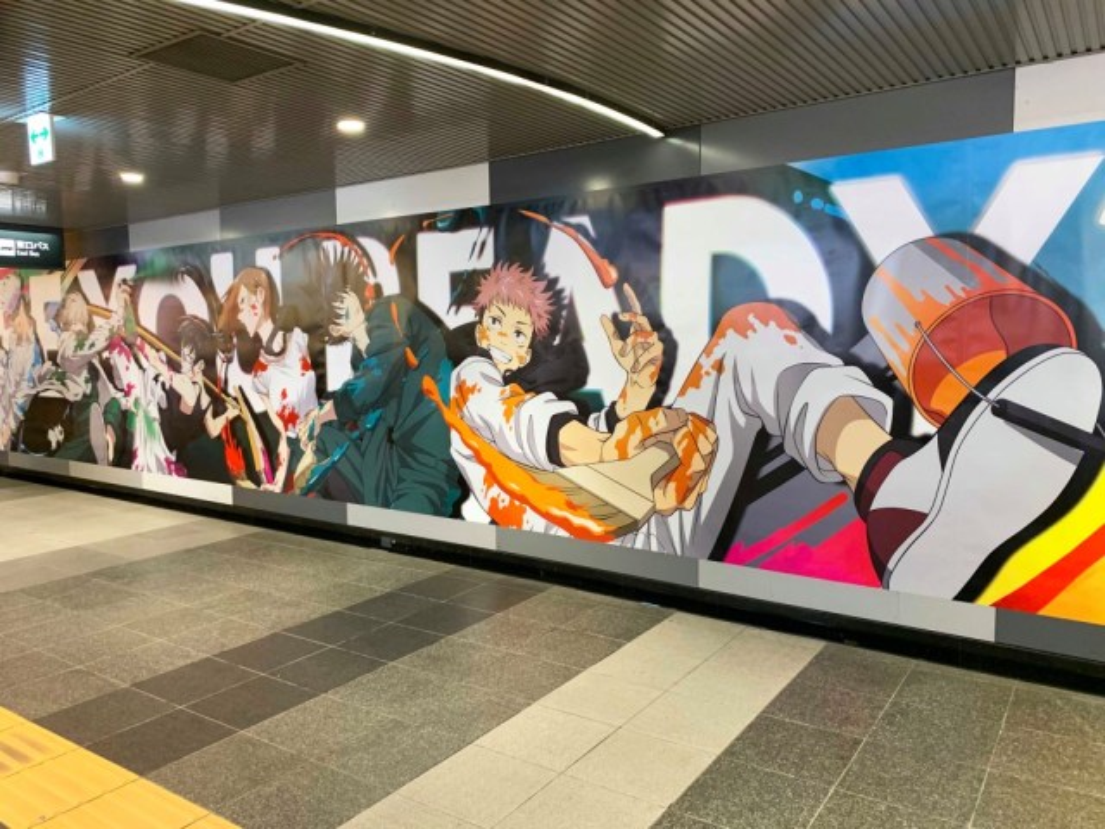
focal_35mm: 26
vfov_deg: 53.1
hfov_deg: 67.3
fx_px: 830
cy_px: 414
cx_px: 552
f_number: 1.8
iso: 200
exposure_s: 1/50
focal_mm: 4.25
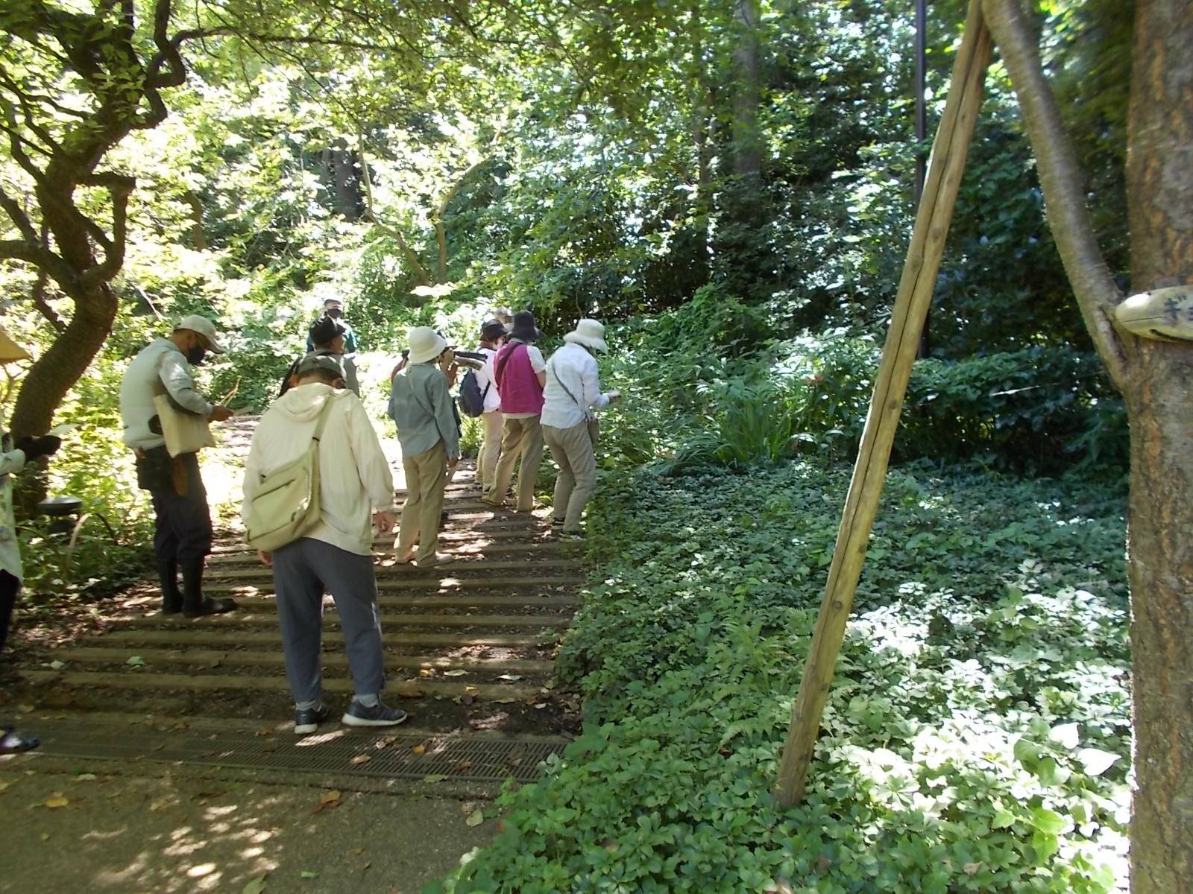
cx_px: 596
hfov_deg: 67.3
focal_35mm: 26
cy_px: 447
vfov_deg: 53.1
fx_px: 896
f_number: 3.2
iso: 80
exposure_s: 1/25
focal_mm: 4.6
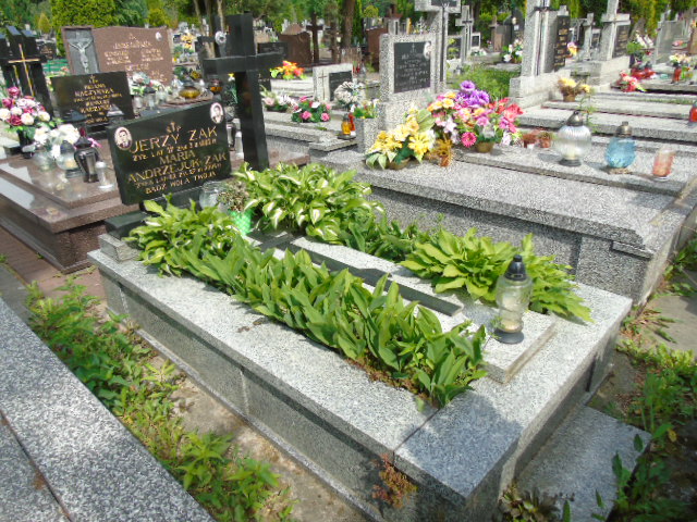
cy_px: 261
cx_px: 348
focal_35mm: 25
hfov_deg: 69.4
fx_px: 503
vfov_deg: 54.9
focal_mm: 4.4
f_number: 3.4
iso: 80
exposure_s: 1/400
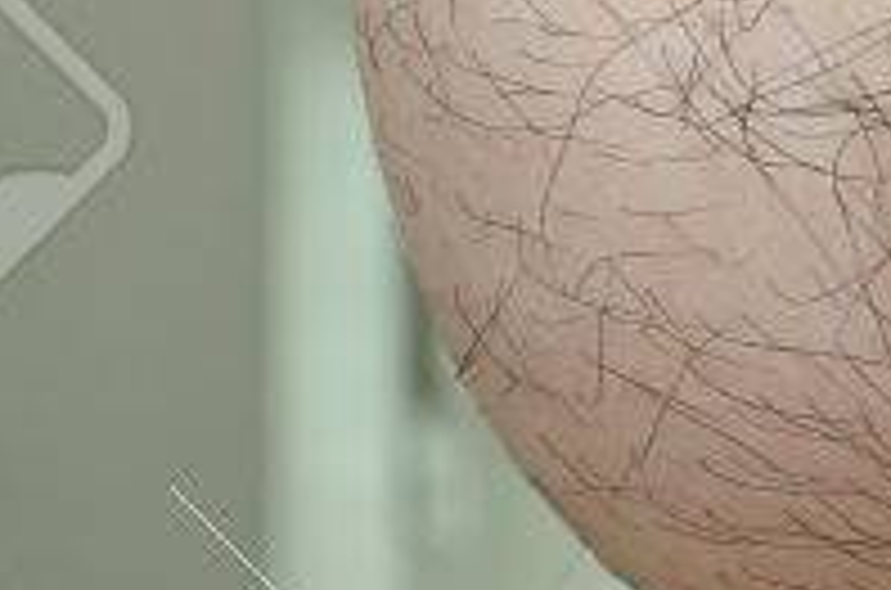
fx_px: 6321
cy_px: -7
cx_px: 2336
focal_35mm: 256
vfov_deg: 5.3
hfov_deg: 7.4
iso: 200
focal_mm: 26
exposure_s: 1/10
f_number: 8
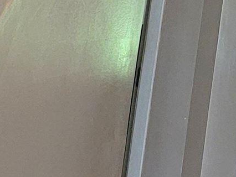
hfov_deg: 8.9
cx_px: 743
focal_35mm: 173
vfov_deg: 7.1
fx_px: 1180
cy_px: -446
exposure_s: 1/60.2
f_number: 1.8
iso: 200
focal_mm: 6.7
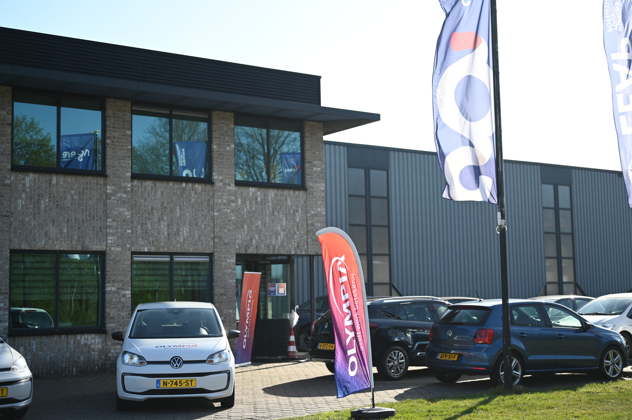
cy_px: 210
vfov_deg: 27.0
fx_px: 877
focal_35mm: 50
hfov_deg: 39.6
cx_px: 316
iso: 100
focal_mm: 50
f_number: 1.8
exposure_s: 1/2500
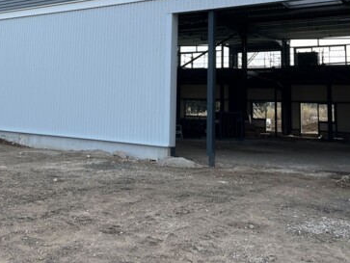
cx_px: 93
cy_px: 44
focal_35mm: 45
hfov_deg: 41.0
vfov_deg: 31.2
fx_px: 455
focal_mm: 5.1
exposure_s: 1/1623
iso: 50
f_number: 1.6
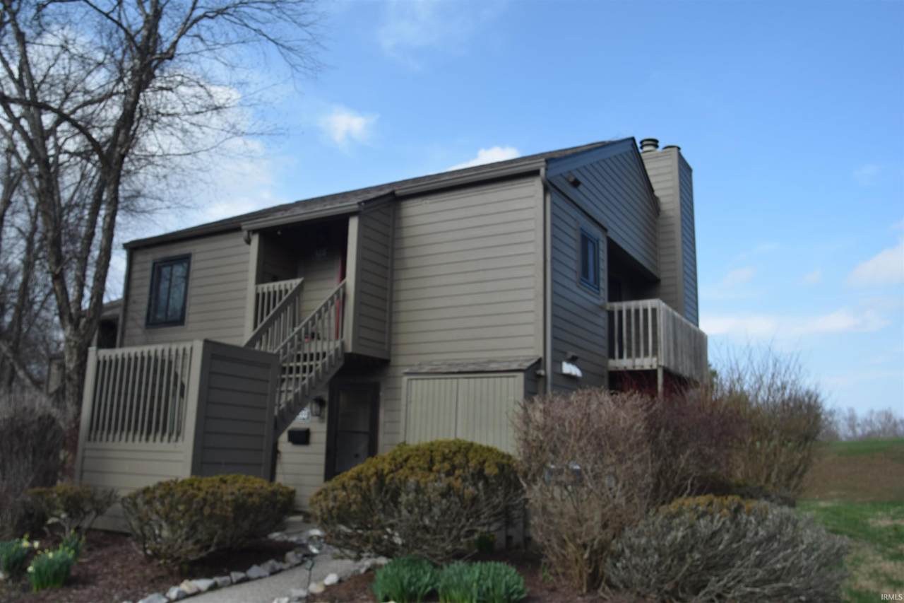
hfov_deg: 64.6
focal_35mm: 28
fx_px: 716
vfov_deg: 45.7
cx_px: 452
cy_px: 302
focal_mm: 19
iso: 200
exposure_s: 1/320
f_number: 9
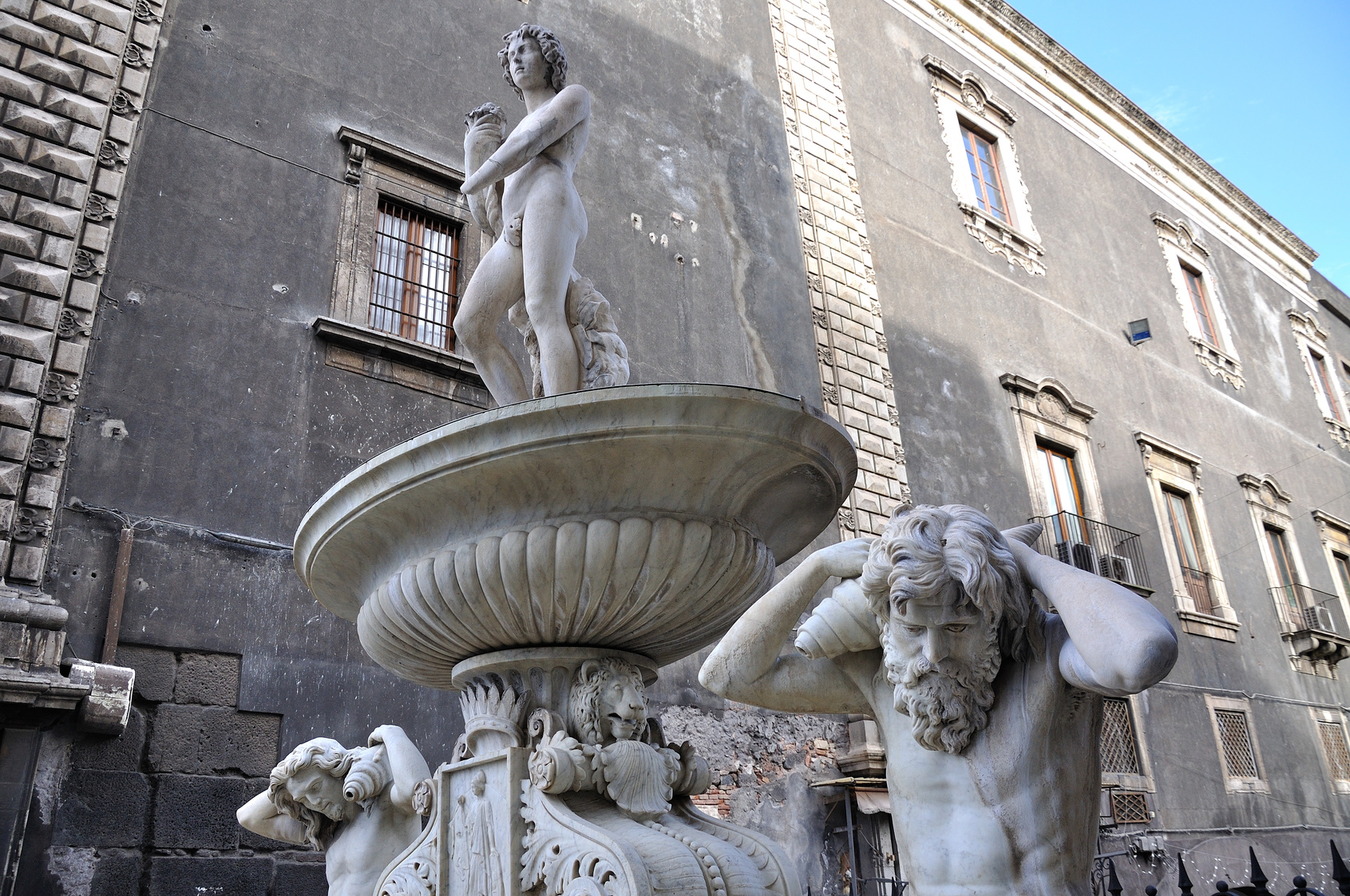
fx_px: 1011
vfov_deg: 47.8
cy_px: 448
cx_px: 675
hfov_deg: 67.4
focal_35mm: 27
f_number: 4.5
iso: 320
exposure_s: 1/320
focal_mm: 18
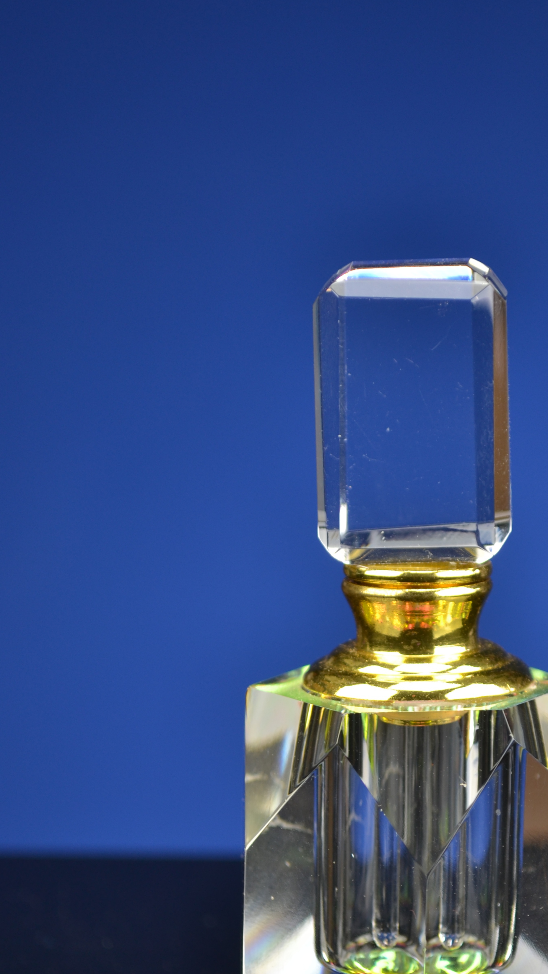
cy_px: 672
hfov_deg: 10.0
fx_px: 3119
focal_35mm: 121
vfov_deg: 17.7
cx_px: 406
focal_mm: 55
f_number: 5.6
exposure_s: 1/10
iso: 100
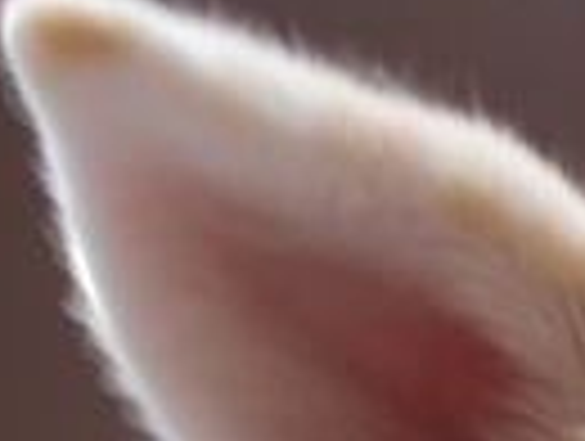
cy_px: 958
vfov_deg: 11.0
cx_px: 904
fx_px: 2032
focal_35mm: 120
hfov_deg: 15.1
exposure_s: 1/30
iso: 180
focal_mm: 4.6
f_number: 3.2
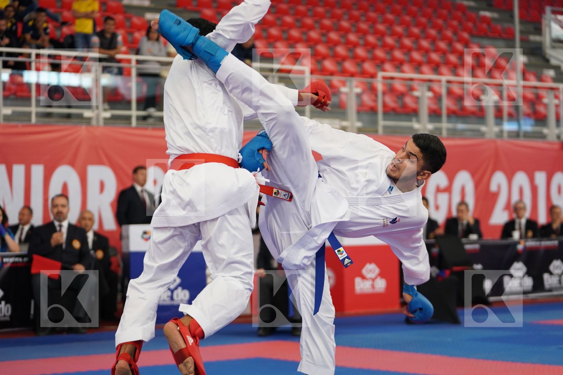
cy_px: 188
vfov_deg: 14.4
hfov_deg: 21.5
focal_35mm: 95
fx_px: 1486
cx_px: 282
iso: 1600
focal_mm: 95
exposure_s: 1/1000
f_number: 2.8
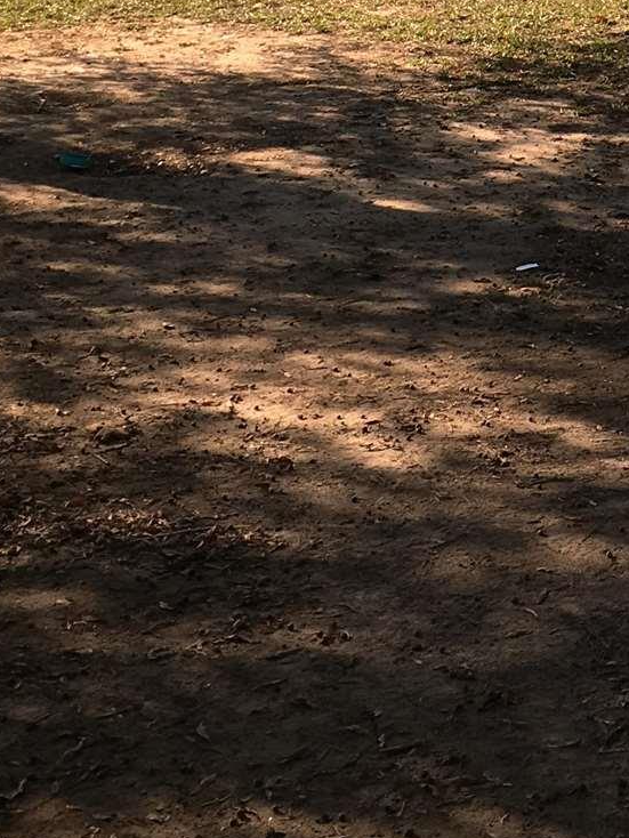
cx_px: 814
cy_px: -225
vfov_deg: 19.9
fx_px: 2203
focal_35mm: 91
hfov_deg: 15.5
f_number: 2.2
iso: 25
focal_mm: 4.15
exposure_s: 1/693
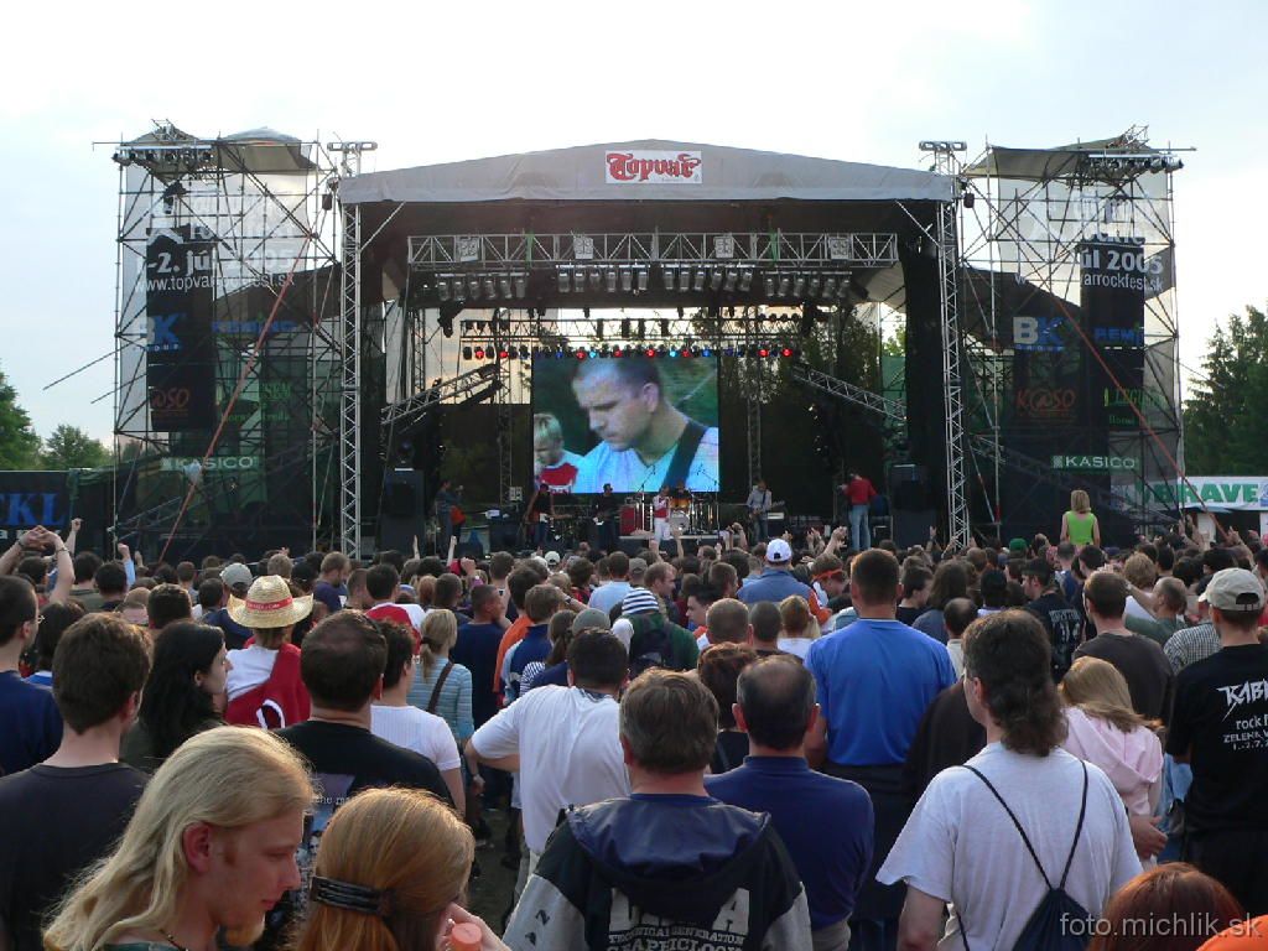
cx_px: 634
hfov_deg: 51.4
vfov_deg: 39.7
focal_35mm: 36
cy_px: 476
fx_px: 1319
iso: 100
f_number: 4
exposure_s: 1/250
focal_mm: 6
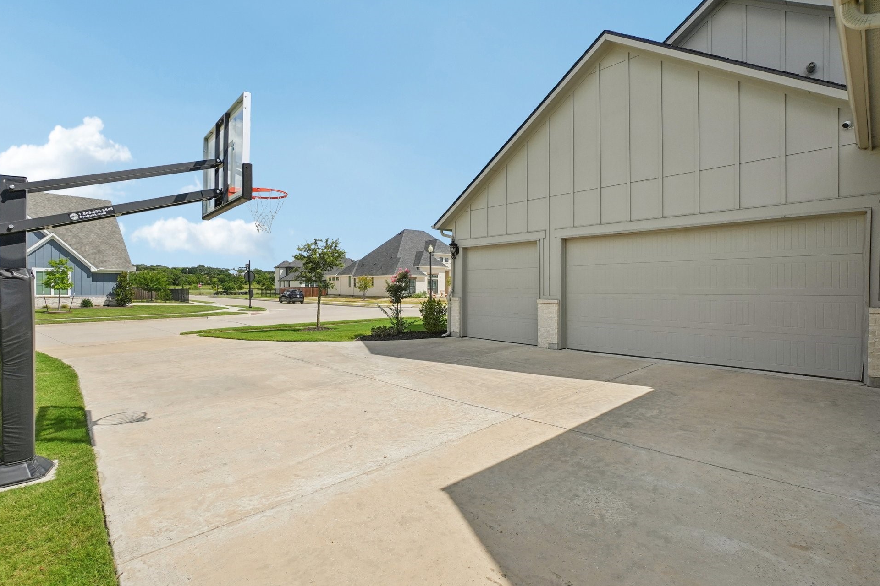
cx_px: 448
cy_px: 301
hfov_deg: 96.7
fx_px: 391
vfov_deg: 73.7
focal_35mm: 16
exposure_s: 1/1600
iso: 400
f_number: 8
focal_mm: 10
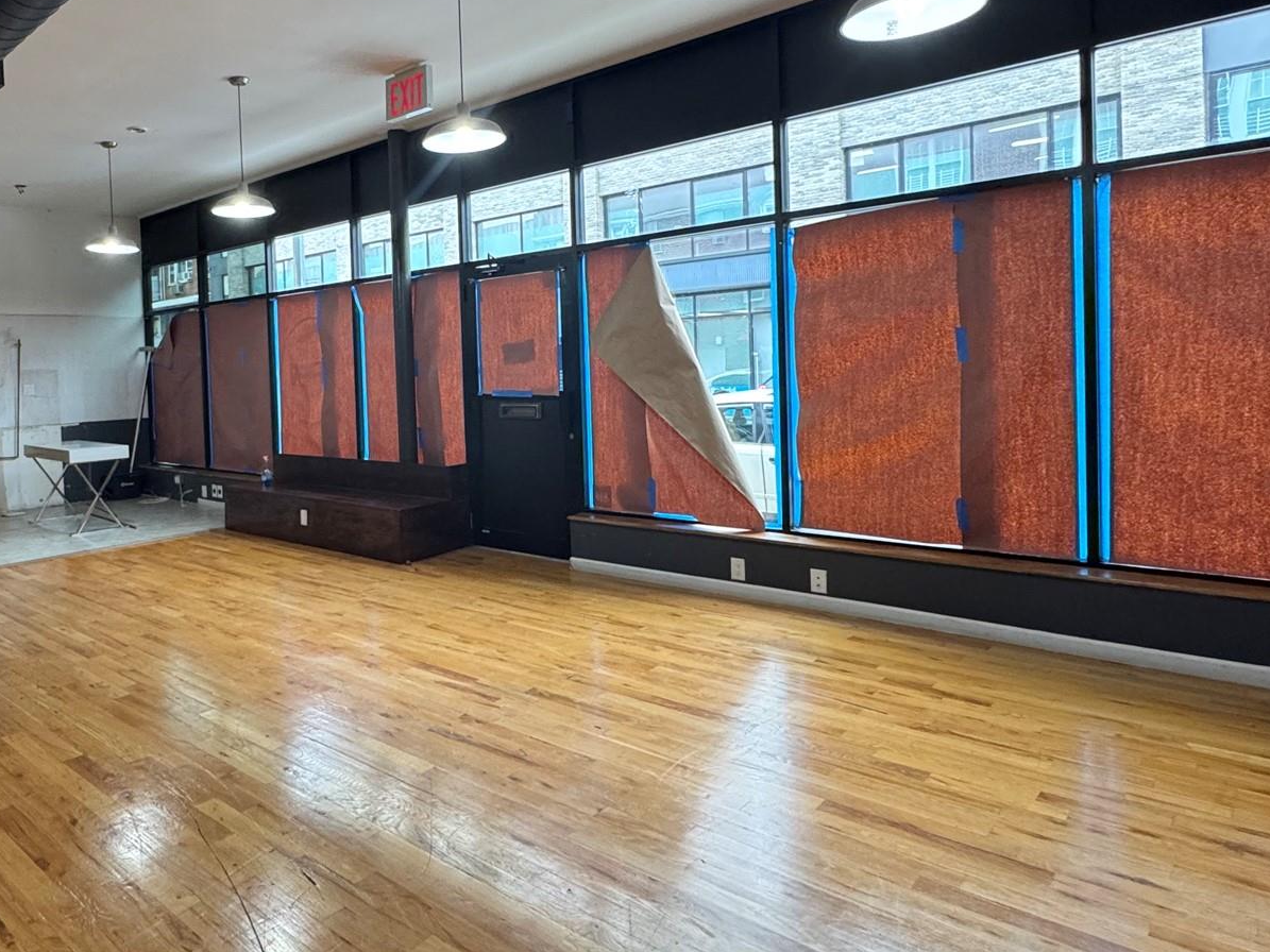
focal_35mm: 24
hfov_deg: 68.2
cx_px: 362
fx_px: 880
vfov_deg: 56.5
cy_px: 392
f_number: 2.2
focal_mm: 2.22
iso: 250
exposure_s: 1/120
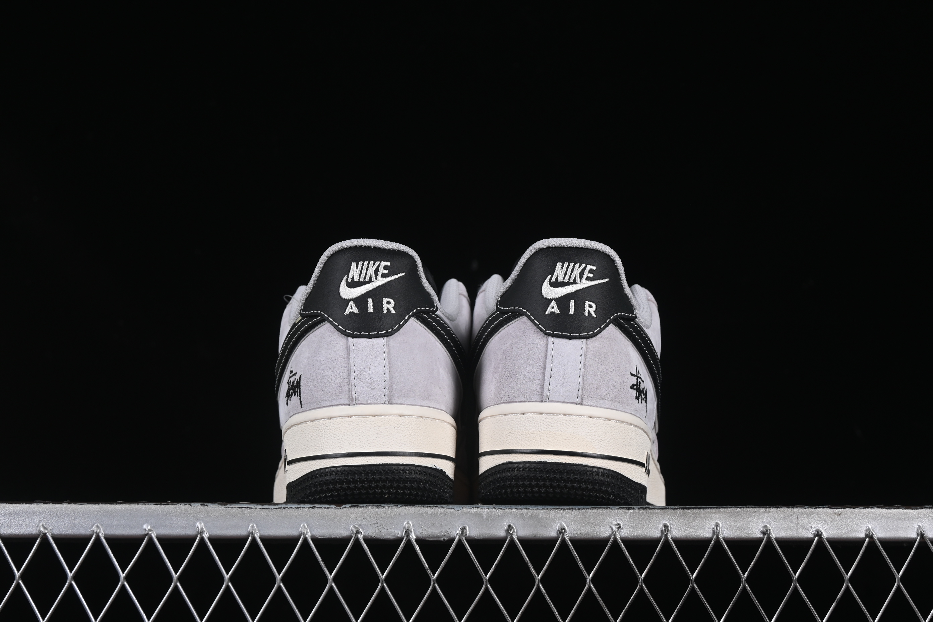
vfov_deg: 18.2
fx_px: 1944
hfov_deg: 27.0
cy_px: 311
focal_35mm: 75
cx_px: 466
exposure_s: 1/80
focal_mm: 50
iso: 160
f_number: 8
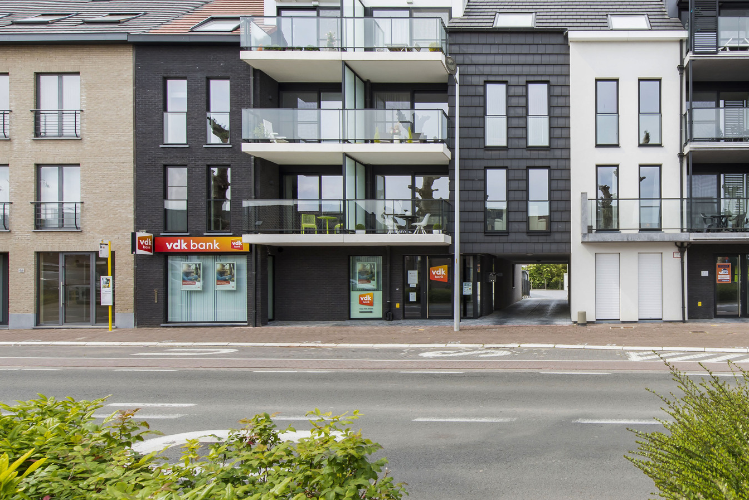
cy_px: 274
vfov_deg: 51.2
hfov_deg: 67.0
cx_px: 561
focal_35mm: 25
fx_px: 520
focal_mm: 14
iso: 160
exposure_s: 1/200
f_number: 9
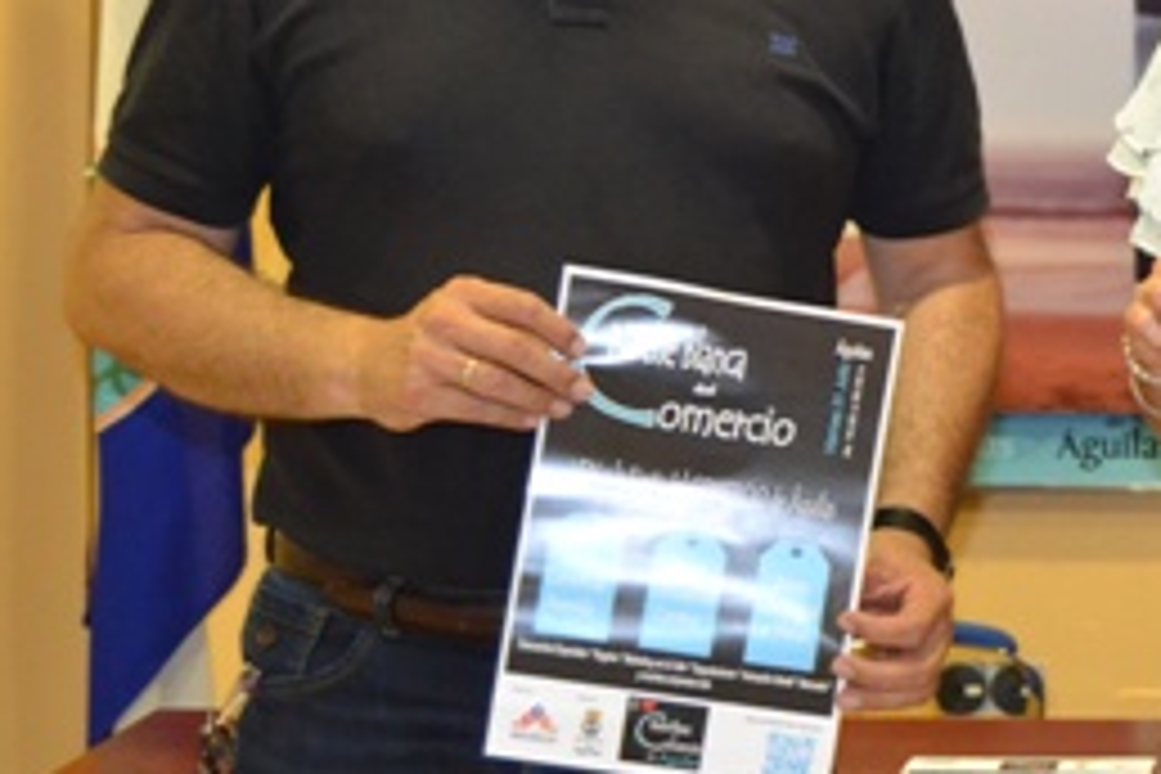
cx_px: 1395
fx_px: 3716
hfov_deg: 17.0
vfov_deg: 11.9
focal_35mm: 115
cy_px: 169
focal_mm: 31
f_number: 4.2
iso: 2500
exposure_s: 1/60
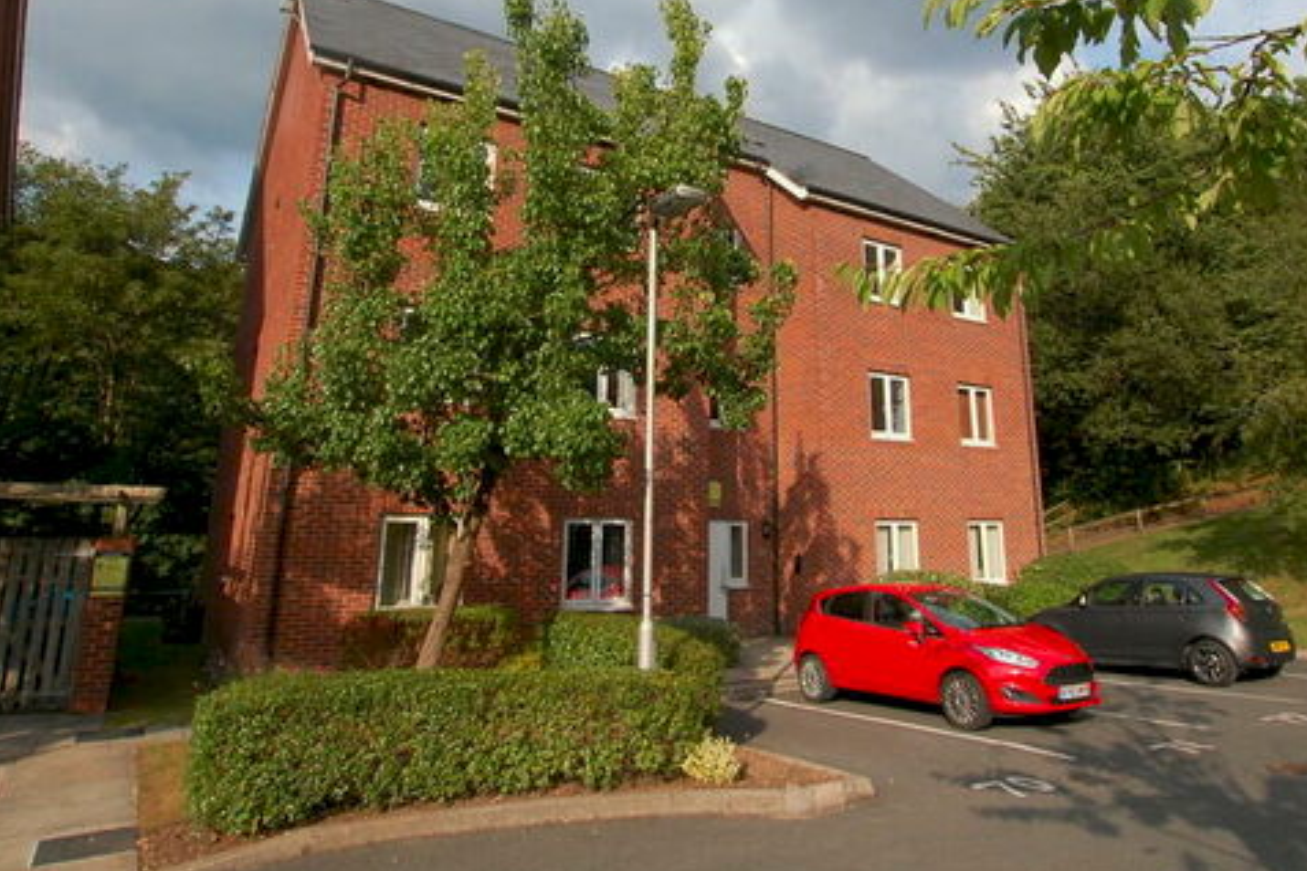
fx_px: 799
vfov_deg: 56.1
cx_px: 712
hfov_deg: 78.4
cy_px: 296
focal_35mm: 22
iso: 400
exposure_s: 1/320
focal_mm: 10
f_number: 9
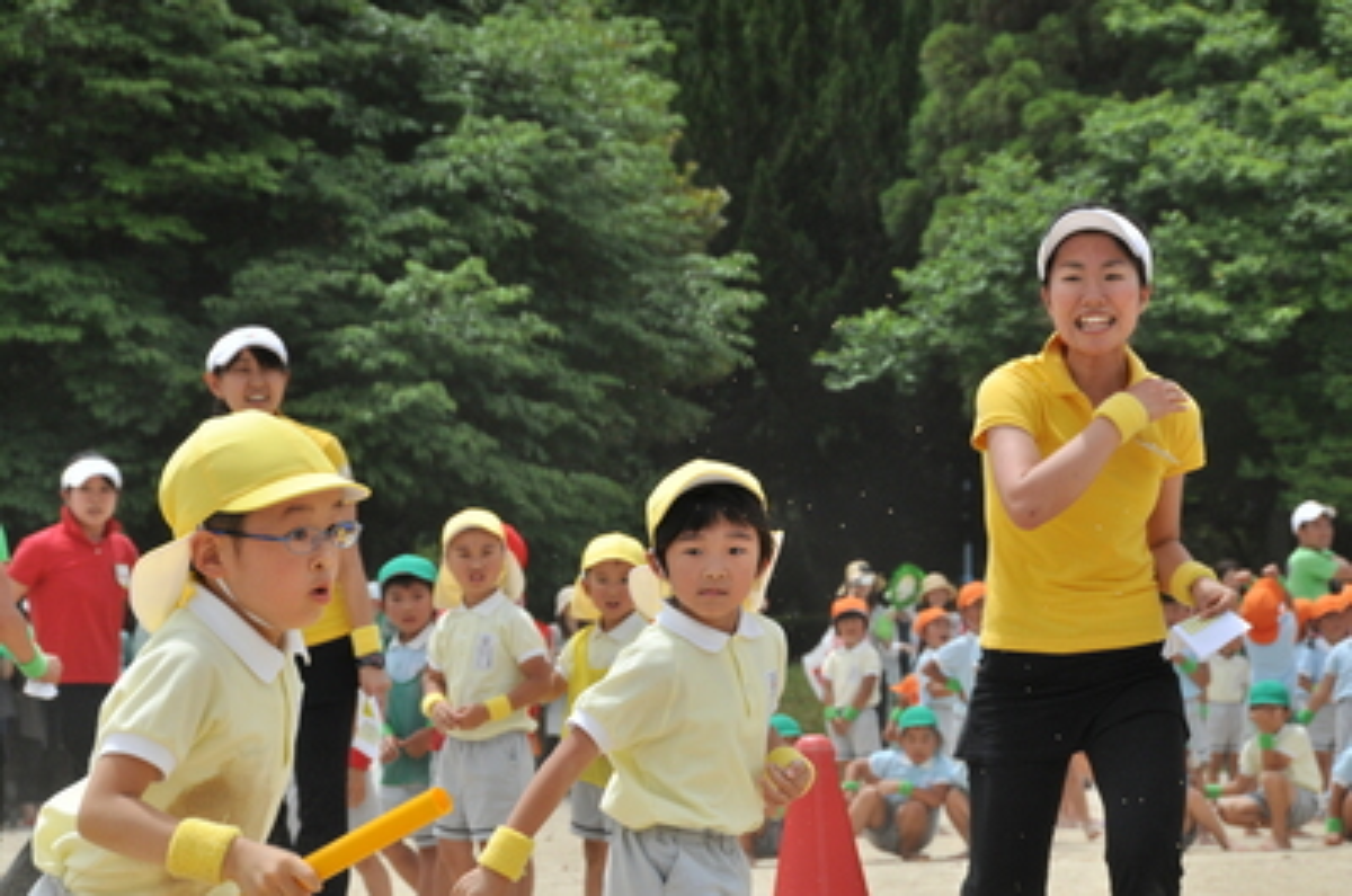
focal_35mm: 158
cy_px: 448
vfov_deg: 8.7
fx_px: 5903
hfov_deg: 13.1
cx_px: 676
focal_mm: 105
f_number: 13
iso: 800
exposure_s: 1/2500
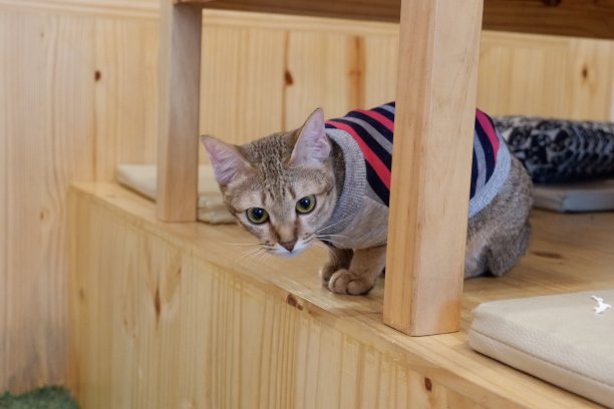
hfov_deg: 38.9
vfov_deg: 26.5
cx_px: 307
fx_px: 870
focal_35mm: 51
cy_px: 204
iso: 3200
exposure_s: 1/20
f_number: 5
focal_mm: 34
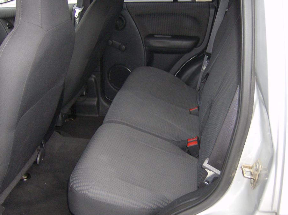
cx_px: 157
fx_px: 340
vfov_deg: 35.0
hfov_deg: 45.8
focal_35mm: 41
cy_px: 112
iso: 200
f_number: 2.8
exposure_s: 1/60
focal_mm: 6
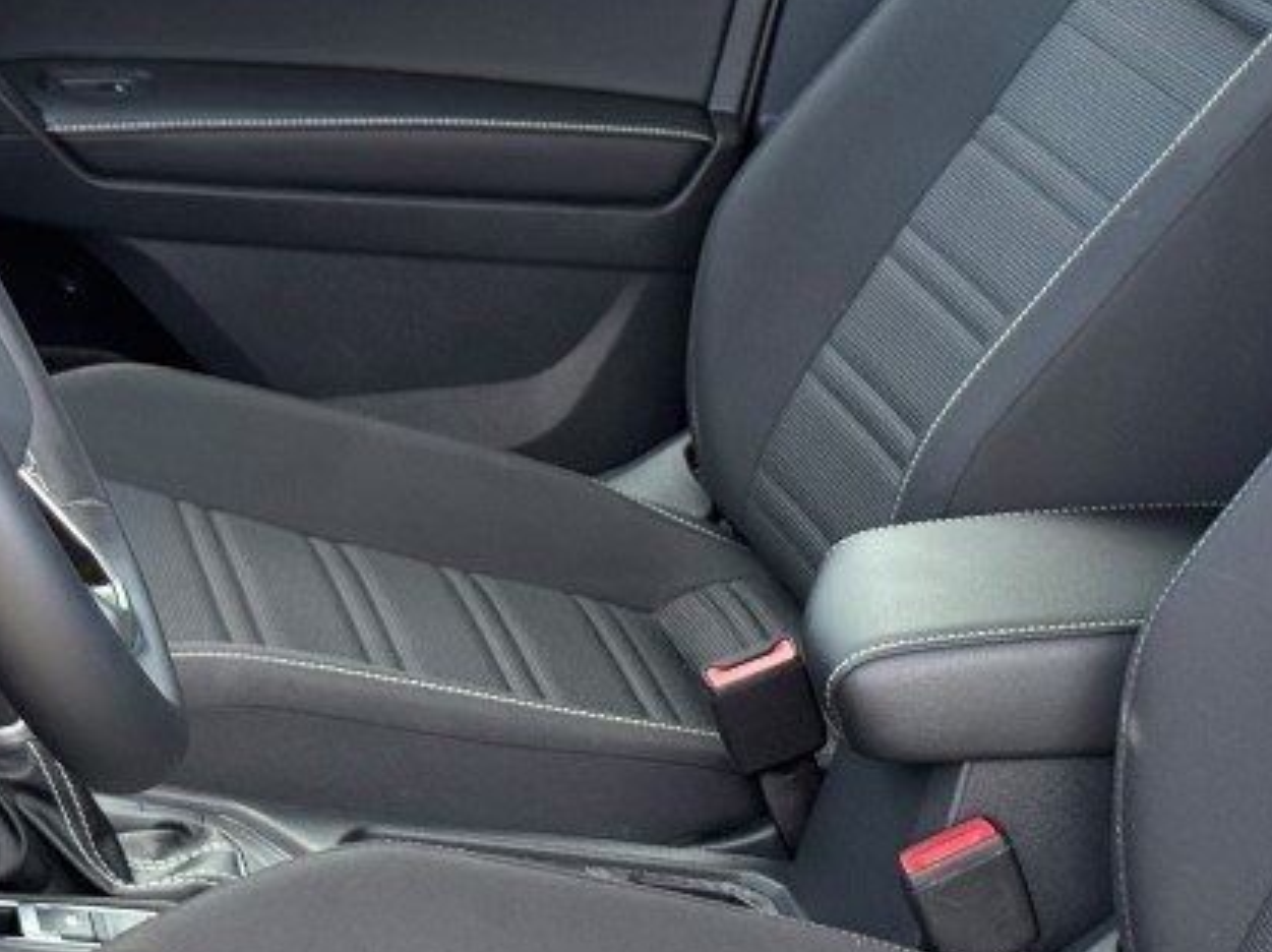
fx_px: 4332
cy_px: 748
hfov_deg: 16.7
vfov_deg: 12.5
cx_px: 747
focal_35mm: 118
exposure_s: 1/242
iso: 100
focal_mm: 6.76
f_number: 1.78
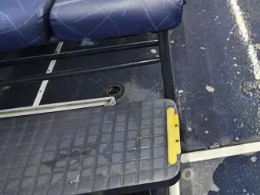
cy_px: -67
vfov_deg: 25.8
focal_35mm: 47
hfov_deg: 38.6
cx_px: 215
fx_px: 353
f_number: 2.2
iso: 640
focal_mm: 2.2
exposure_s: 1/24
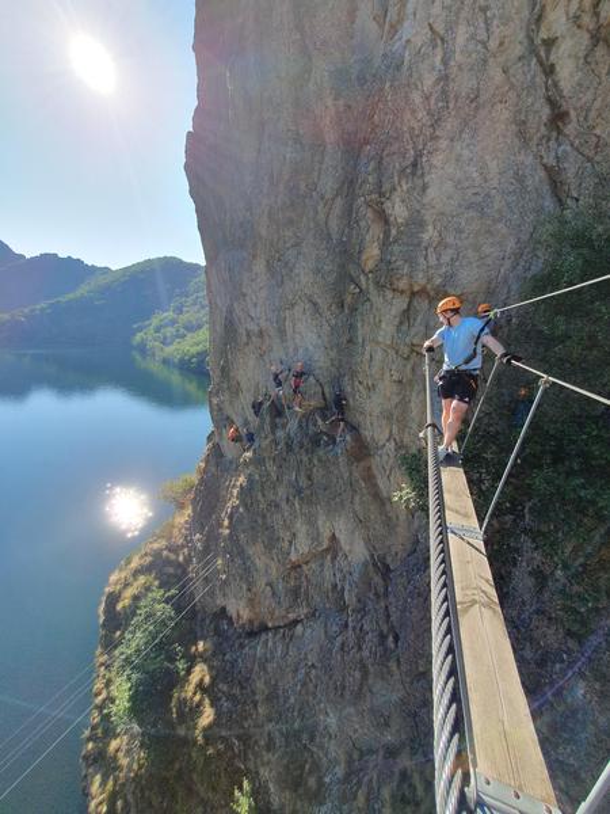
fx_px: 305
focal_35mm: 13
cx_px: 305
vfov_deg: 106.2
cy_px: 407
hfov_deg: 89.9
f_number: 2.2
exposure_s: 1/790
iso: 50
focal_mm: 1.8
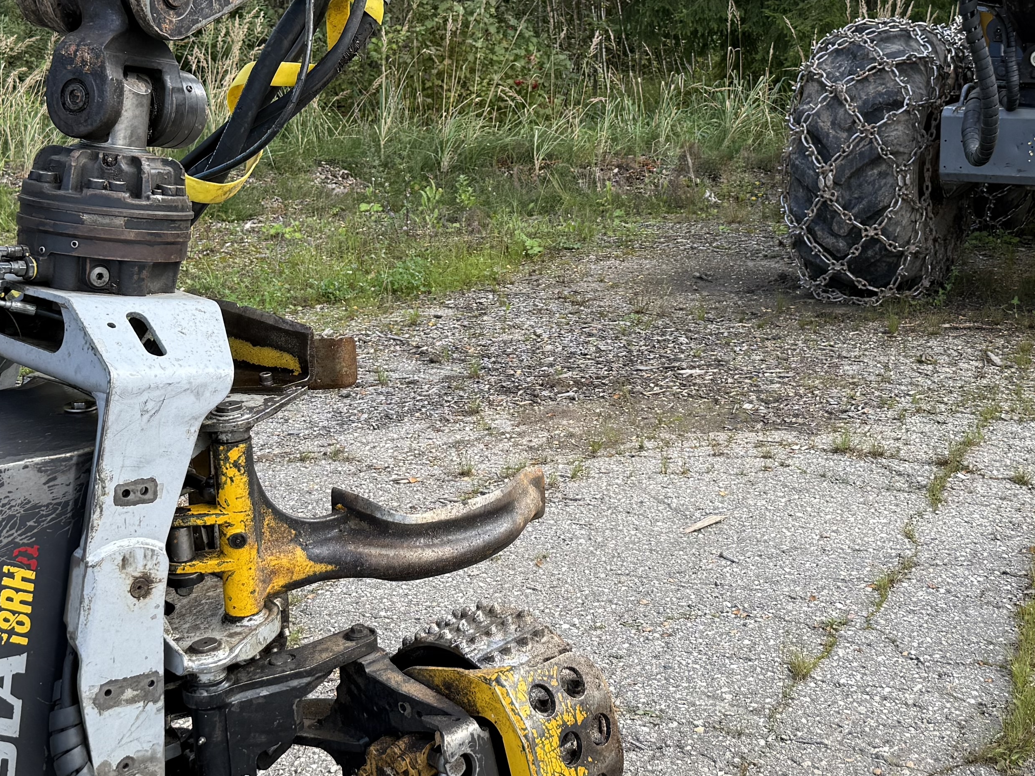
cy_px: 284
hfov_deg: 34.9
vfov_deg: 26.5
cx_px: 543
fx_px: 1644
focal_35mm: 55
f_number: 1.78
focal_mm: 6.76
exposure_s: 1/575
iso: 80
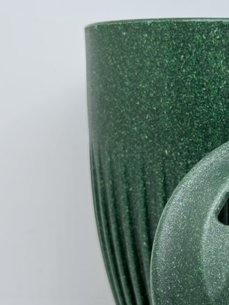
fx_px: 996
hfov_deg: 12.9
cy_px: 159
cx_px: 247
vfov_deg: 17.4
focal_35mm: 113
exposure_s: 1/100
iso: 100
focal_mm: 6.76
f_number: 1.78
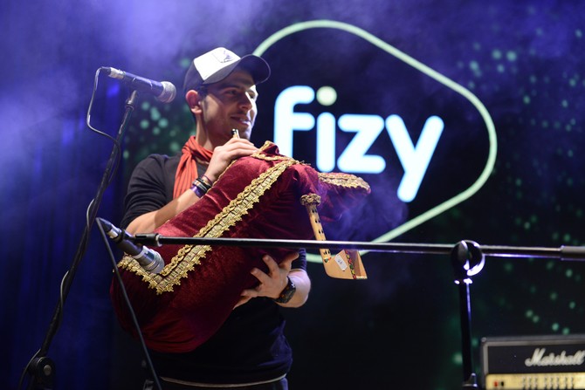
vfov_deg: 19.5
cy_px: 195
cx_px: 292
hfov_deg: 28.8
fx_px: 1138
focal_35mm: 70
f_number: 3.5
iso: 1600
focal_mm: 70
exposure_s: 1/160
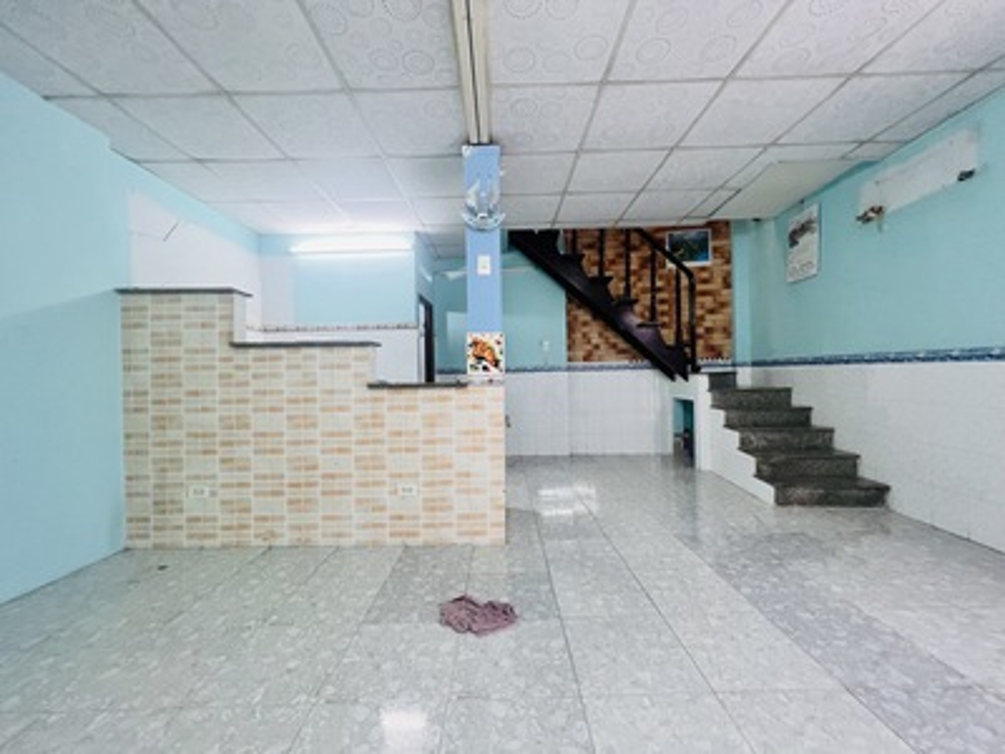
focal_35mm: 13
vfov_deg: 89.9
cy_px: 377
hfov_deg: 106.2
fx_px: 377
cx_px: 502
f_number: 1.8
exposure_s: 1/50
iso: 200
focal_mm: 1.57
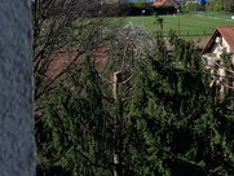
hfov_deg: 18.8
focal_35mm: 90
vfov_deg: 16.2
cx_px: 364
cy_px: 9
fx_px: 609
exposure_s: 1/897
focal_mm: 3.98
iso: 25
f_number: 1.8
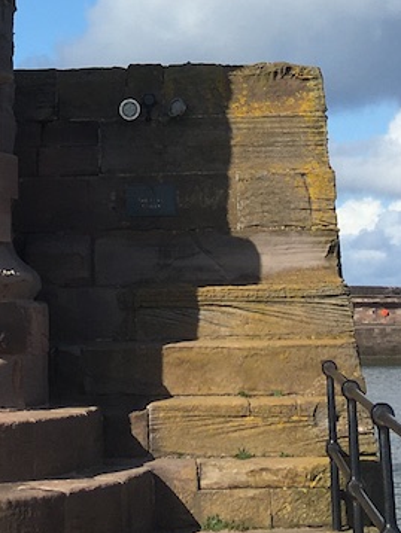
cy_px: -226
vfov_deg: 16.8
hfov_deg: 13.7
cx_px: 89
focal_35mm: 108
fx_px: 1666
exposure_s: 1/1832
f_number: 2.2
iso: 25
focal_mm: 4.15
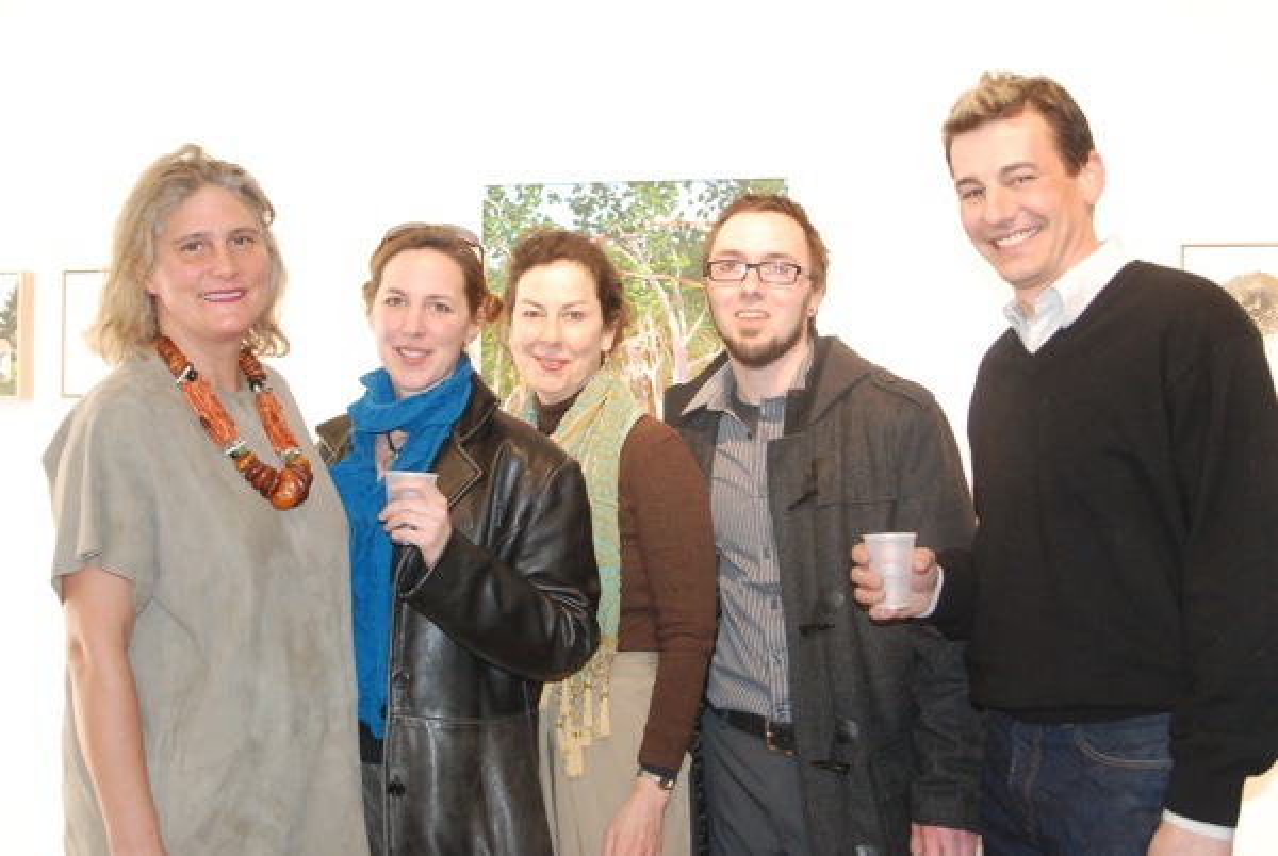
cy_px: 428
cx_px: 639
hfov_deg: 46.3
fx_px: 1493
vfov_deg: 32.0
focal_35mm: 42
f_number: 5
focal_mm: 28
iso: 800
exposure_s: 1/60
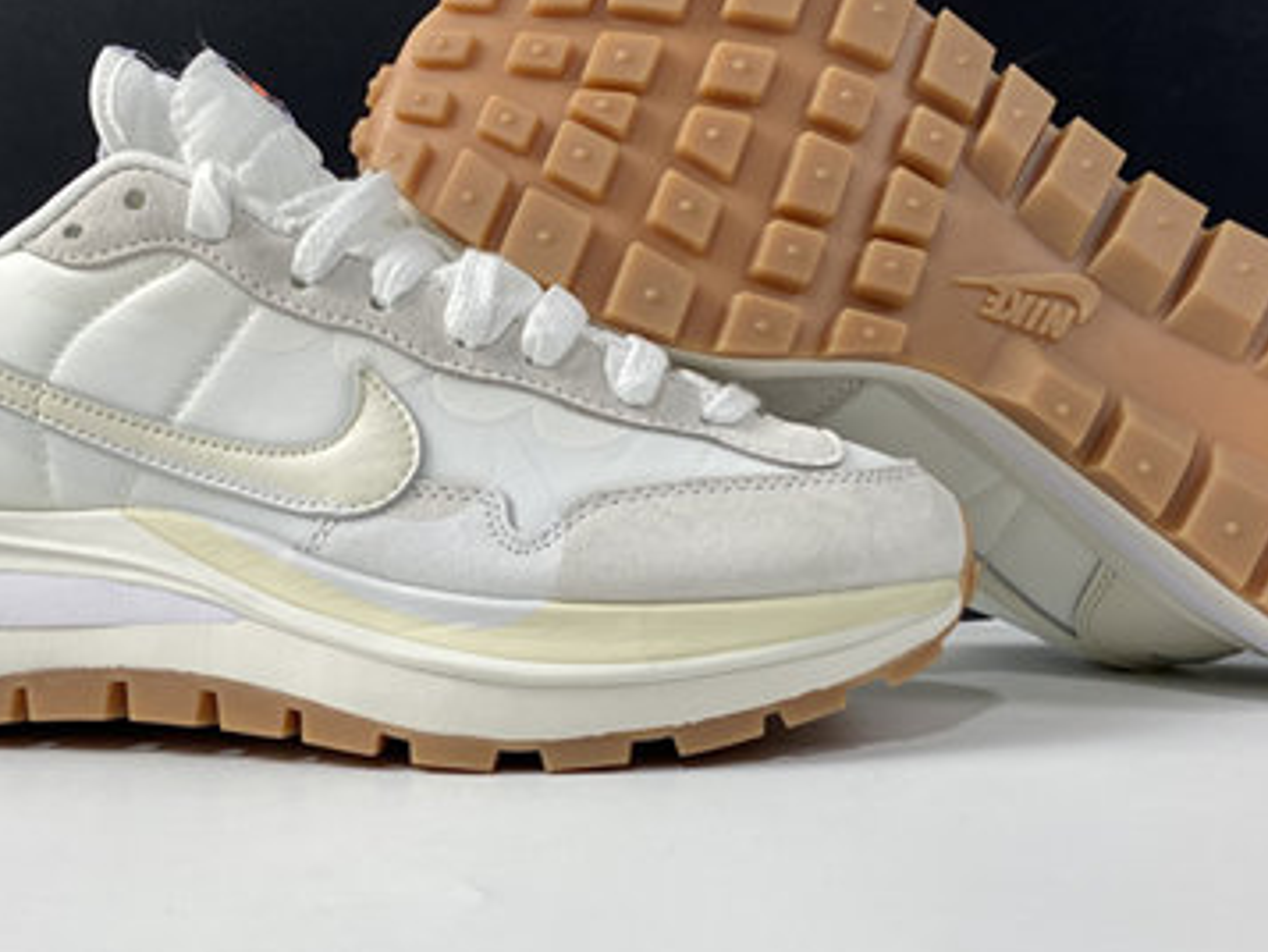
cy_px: 545
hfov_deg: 37.5
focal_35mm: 51
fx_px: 1869
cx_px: 611
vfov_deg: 28.5
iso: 50
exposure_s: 1/100
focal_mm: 4.25
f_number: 1.8
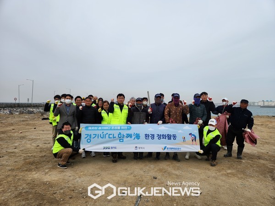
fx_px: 183
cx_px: 138
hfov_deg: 73.9
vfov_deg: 58.9
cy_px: 103
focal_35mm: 23
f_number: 1.8
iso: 20
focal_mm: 5.4
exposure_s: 1/1854
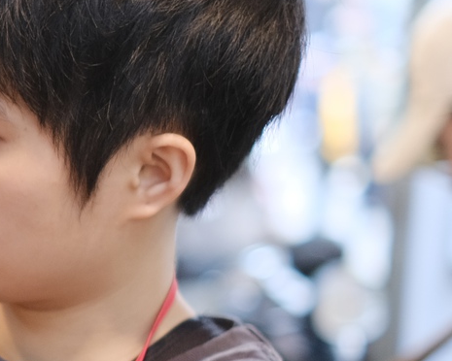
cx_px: -271
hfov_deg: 8.8
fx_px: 2863
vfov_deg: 7.2
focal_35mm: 214
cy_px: 238
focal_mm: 35
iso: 320
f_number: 1.6
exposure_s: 1/160
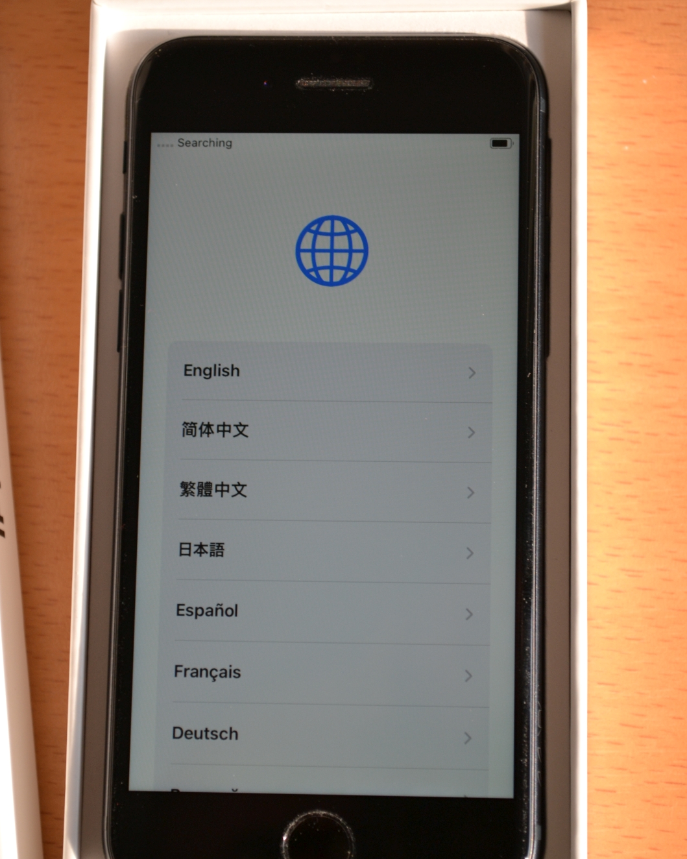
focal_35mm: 94
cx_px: 343
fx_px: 2378
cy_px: 476
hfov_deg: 16.4
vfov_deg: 20.5
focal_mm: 55
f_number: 5.6
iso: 360
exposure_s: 1/125
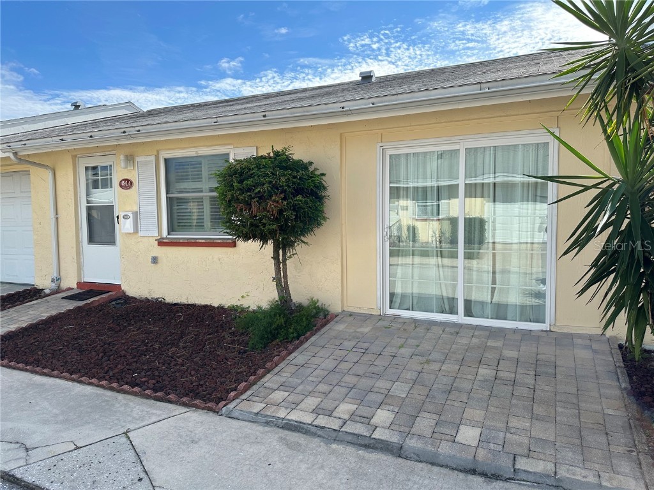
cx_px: 327
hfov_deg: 71.6
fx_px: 453
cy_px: 245
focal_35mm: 24
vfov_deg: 56.8
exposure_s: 1/3597
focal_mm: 6.86
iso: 80
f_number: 1.78
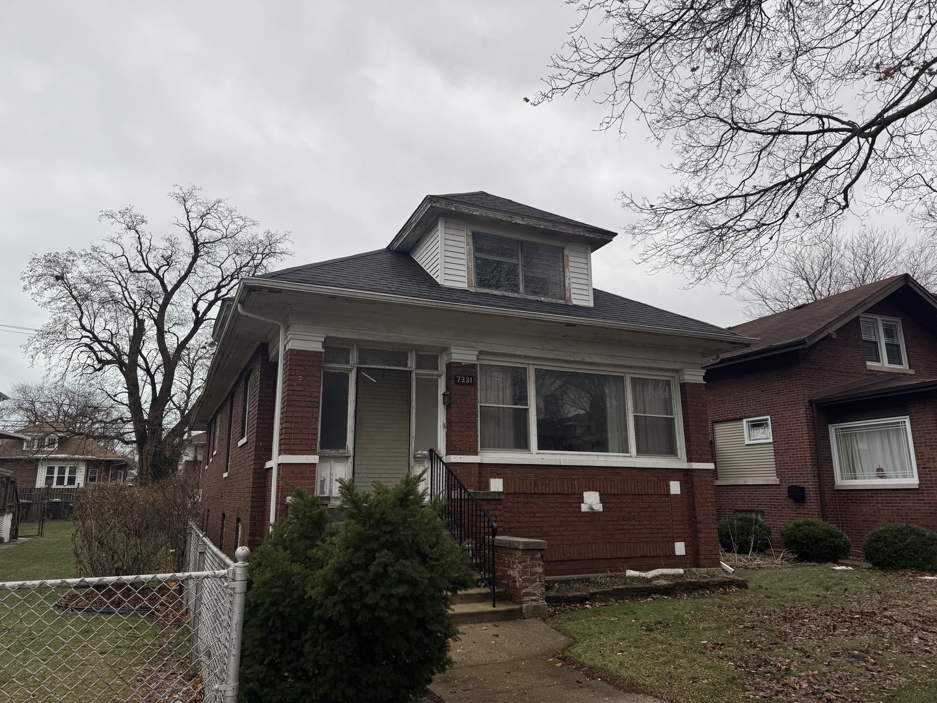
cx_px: 468
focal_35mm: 24
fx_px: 650
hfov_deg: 71.6
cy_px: 352
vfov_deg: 56.8
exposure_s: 1/539
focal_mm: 6.76
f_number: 1.78
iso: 80
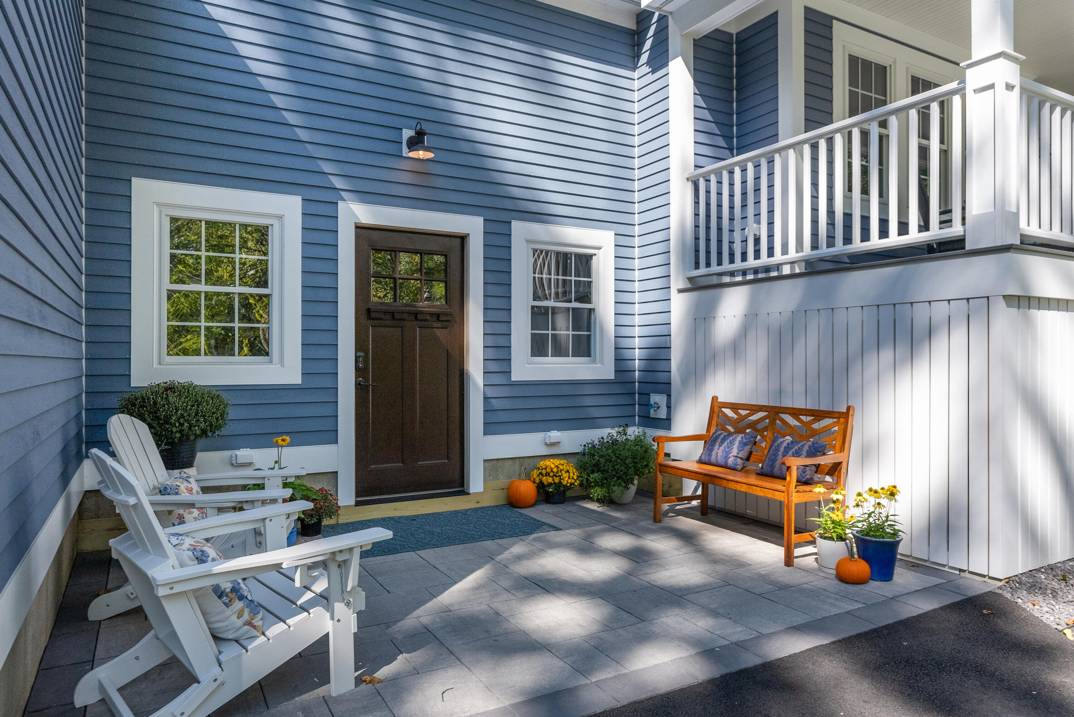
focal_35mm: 22
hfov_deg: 78.6
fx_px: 657
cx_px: 537
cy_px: 358
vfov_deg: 57.3
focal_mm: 22
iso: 640
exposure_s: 1/1000
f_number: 7.1
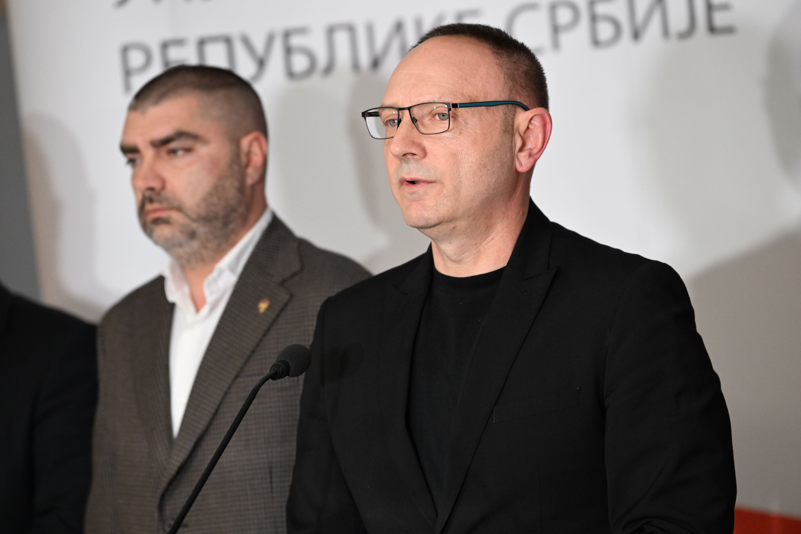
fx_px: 4450
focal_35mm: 200
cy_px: 267
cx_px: 400
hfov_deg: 10.3
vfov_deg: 6.9
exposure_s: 1/200
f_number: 4
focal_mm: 200
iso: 2500
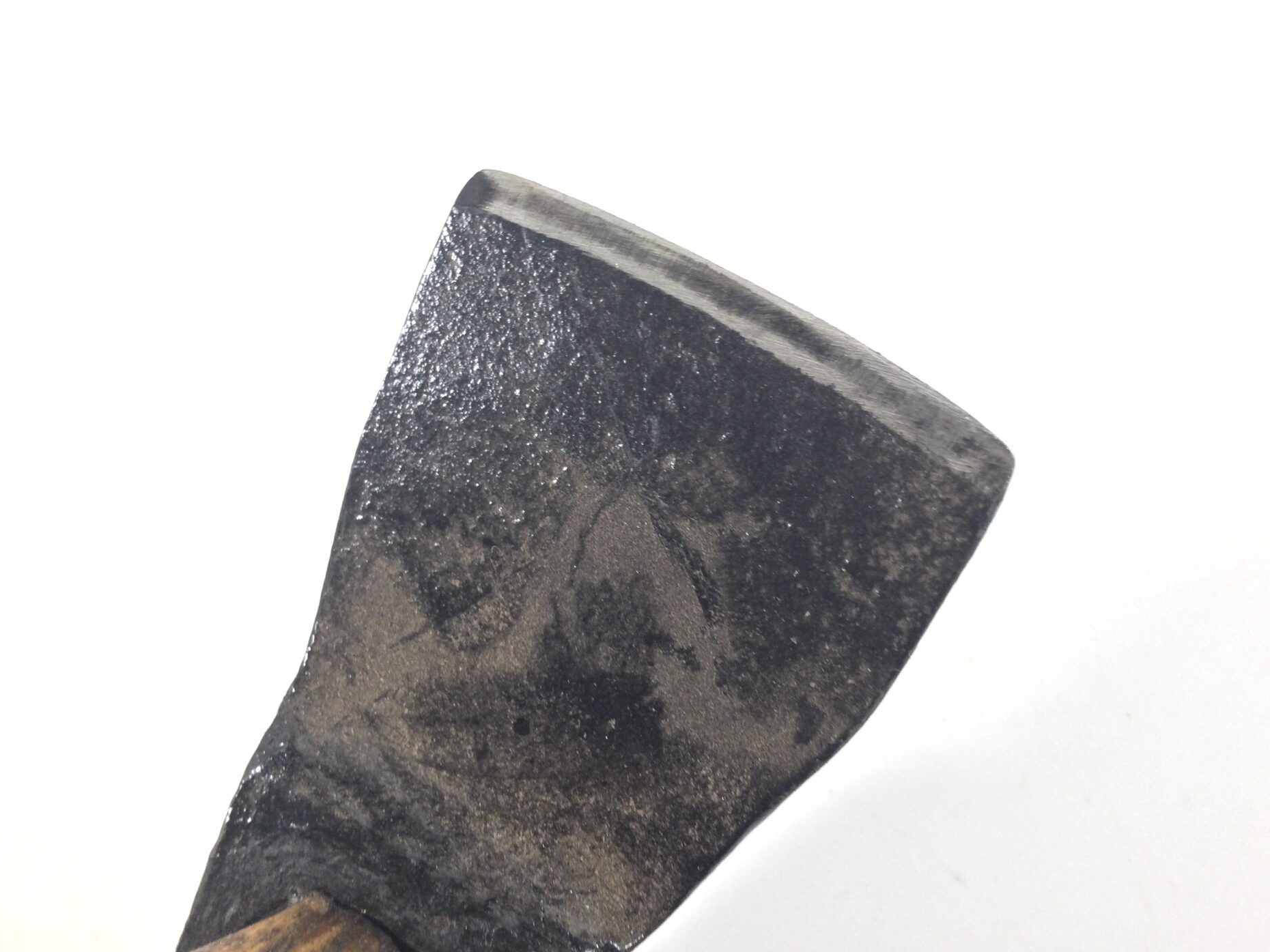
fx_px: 1174
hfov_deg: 56.8
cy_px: 472
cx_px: 625
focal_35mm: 32
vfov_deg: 44.2
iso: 25
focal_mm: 3.3
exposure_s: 1/33
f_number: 2.4
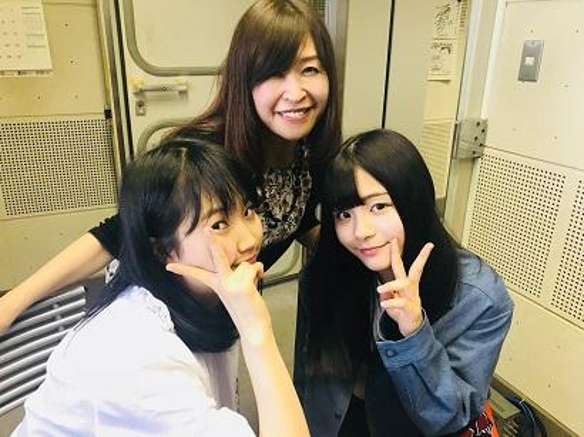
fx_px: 472
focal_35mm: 28
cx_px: 292
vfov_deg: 49.7
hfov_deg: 63.5
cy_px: 218
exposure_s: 1/20
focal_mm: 4
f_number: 1.8
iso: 40
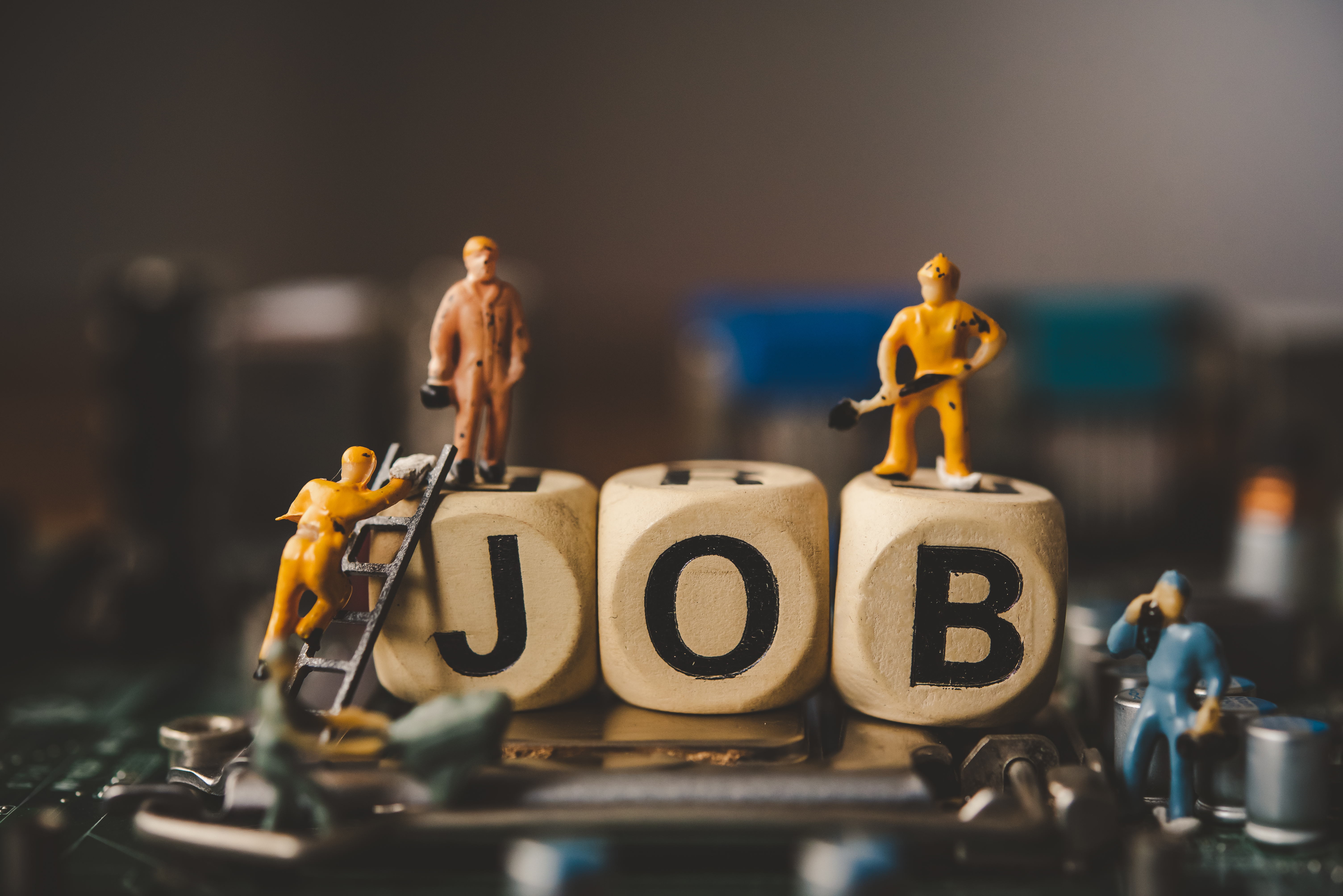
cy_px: 448
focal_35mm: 60
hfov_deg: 33.4
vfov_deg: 22.6
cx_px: 672
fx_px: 2239
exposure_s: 1/180
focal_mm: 60
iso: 1250
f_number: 5.6
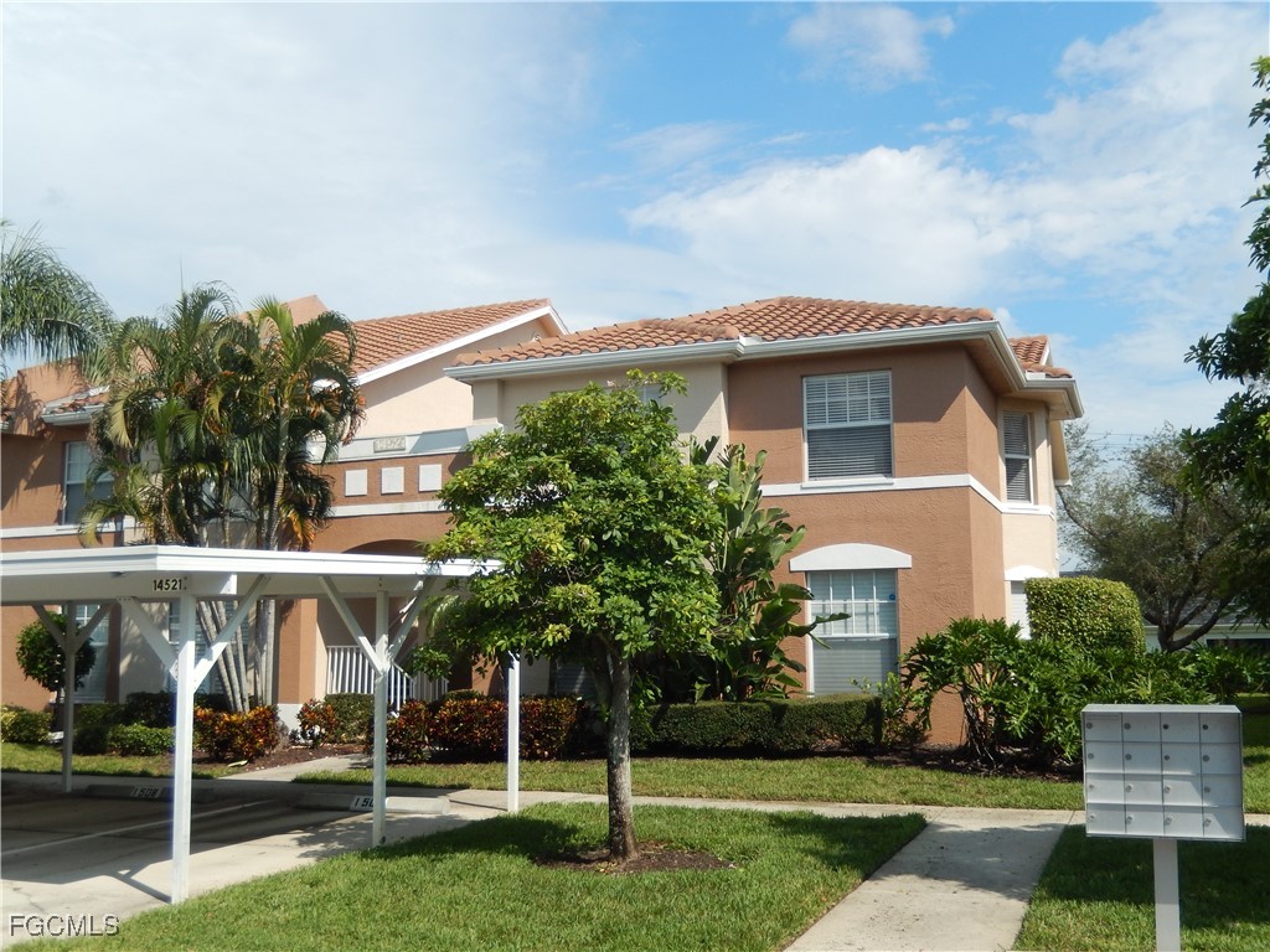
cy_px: 476
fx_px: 1321
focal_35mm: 36
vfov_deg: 39.7
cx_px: 635
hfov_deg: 51.4
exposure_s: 1/1000
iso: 125
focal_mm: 6.5
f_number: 4
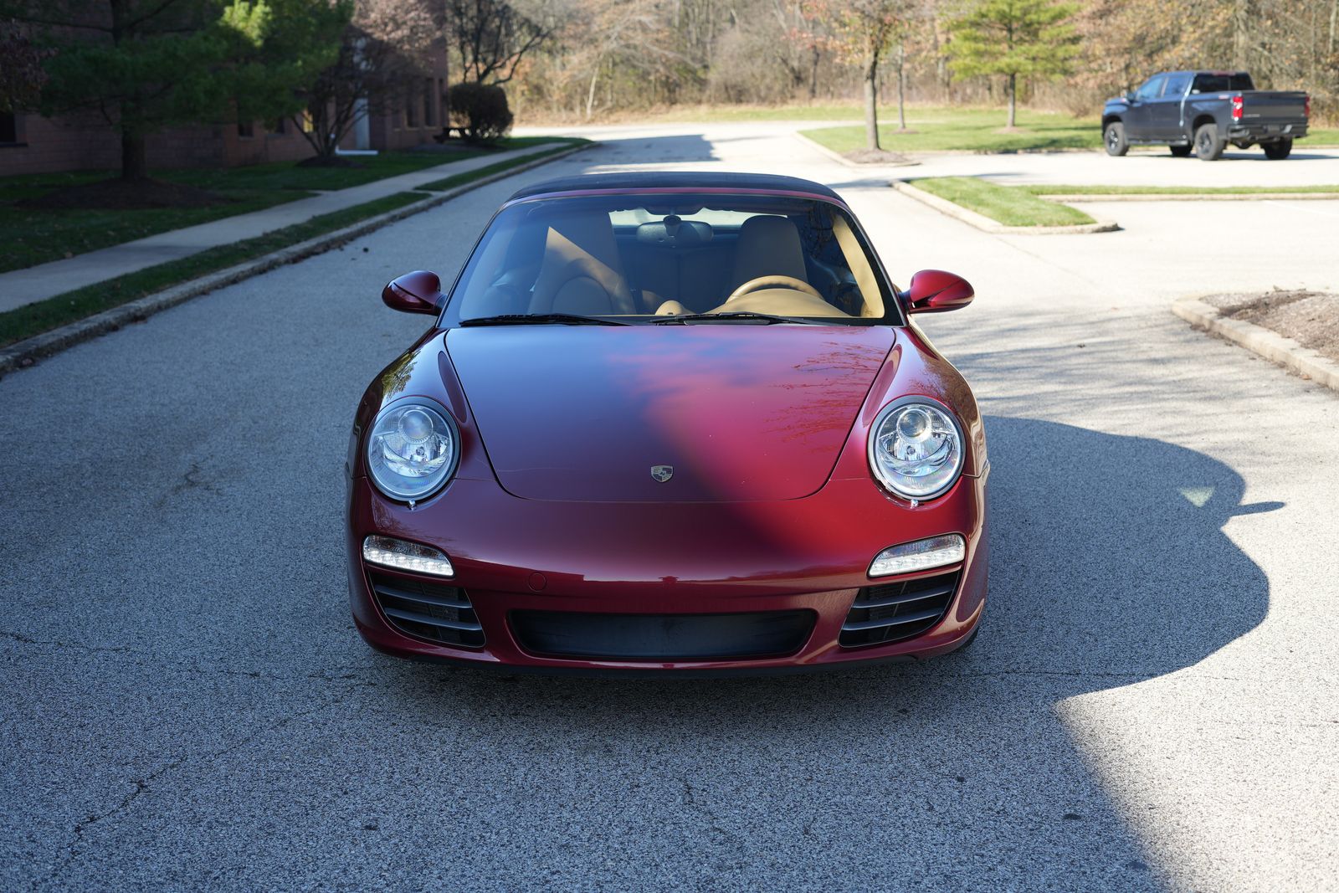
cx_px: 670
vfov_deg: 27.0
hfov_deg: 39.6
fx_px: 1860
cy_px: 446
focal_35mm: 50
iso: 100
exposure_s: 1/100
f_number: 4.5
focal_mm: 50
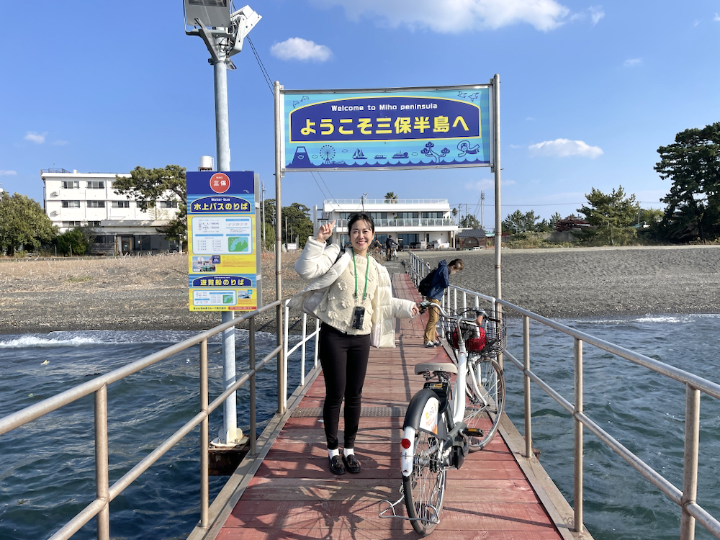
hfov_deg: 67.3
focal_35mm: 26
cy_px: 270
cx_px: 360
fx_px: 541
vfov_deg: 53.1
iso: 32
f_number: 1.6
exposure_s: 1/3861
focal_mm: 4.2
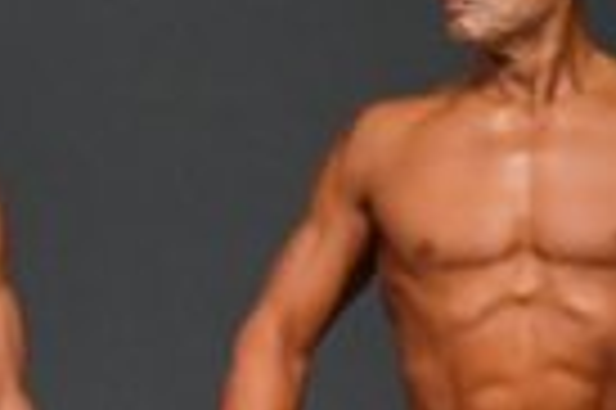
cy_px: 1005
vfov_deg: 0.9
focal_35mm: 1525
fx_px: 26063
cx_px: -420
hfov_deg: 1.4
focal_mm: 180
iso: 5000
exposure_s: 1/400
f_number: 5.6
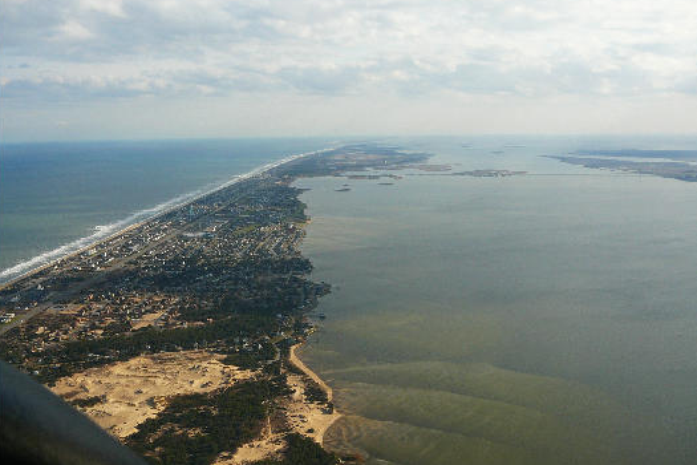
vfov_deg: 35.9
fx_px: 716
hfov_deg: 51.9
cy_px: 246
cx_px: 348
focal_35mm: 37
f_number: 5
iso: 80
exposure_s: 1/400
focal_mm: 5.2
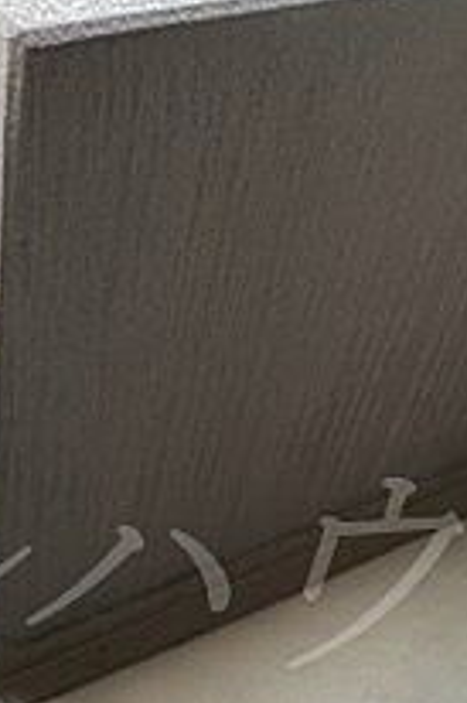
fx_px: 819
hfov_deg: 27.6
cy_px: 584
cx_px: -106
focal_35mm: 42
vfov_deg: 43.7
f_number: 1.8
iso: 160
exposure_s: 1/121
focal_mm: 1.57
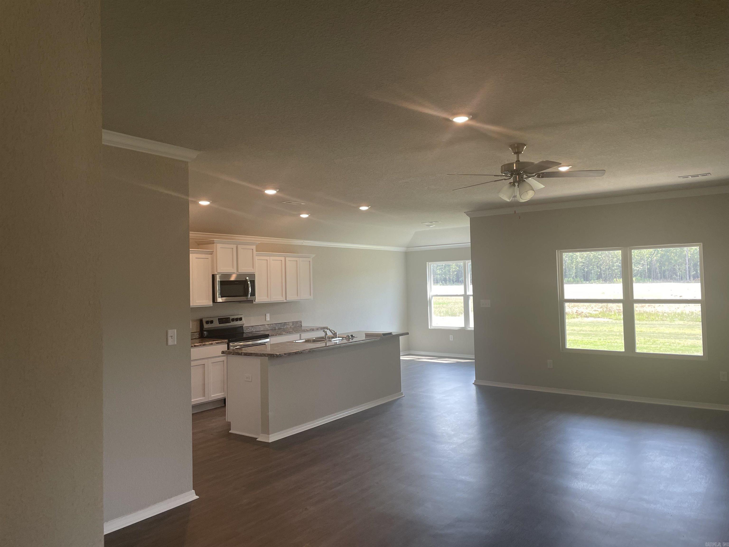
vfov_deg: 53.1
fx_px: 548
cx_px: 364
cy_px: 274
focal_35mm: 26
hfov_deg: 67.3
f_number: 1.6
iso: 64
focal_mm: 4.2
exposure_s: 1/120
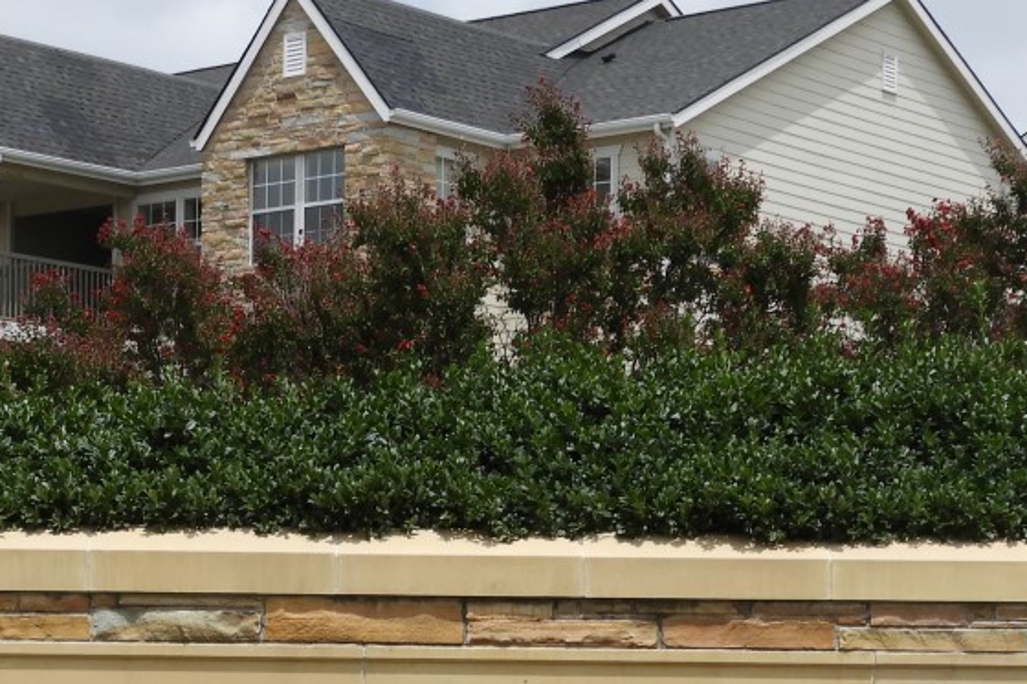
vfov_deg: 12.7
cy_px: 666
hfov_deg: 19.1
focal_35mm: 107
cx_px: 422
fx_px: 3051
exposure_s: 1/1600
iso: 100
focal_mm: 7.2
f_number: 3.8
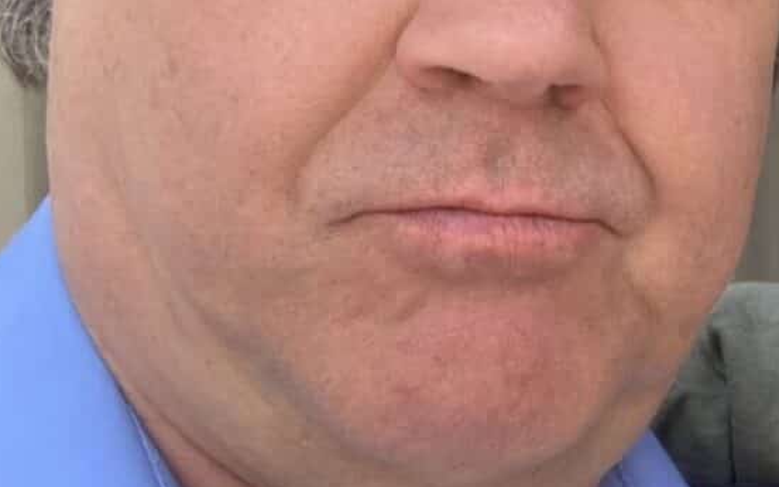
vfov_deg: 10.4
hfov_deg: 15.7
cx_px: 1029
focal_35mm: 126
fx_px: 2675
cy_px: 315
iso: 20
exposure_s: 1/159
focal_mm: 2.87
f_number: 2.2
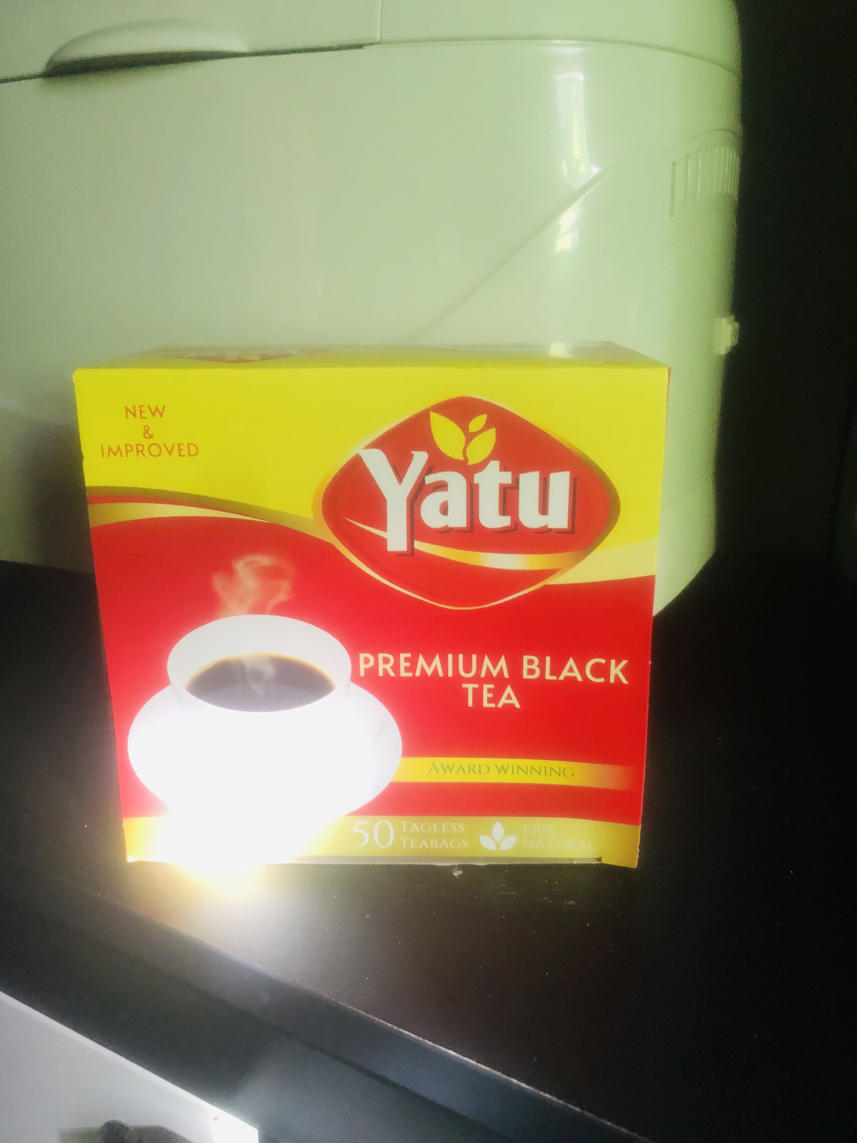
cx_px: 428
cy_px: 572
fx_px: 924
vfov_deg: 63.4
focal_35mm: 28
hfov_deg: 49.7
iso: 100
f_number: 1.8
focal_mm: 4
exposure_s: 1/15
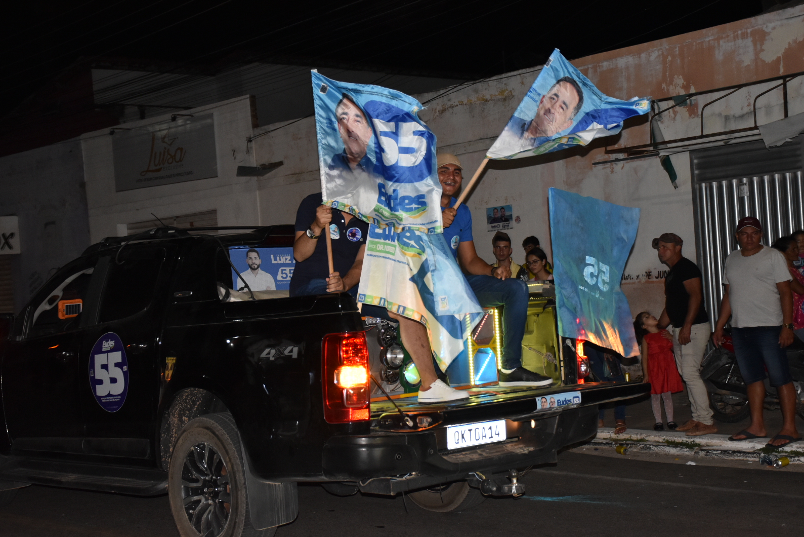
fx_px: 1195
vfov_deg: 25.3
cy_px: 270
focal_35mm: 54
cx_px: 403
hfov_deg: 37.2
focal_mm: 35
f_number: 5
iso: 1250
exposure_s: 1/100
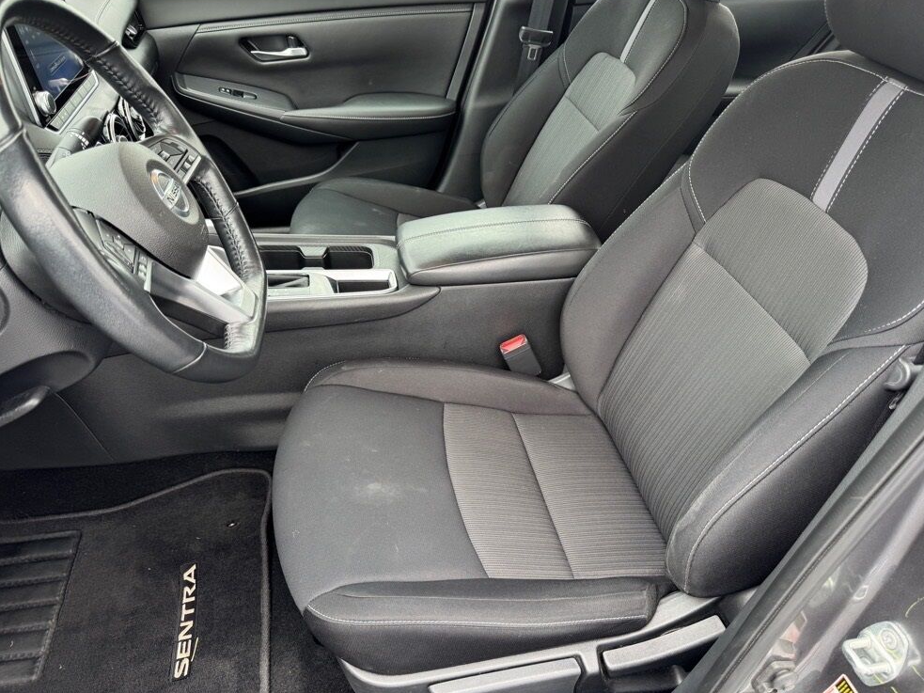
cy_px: 349
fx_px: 667
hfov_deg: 69.4
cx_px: 480
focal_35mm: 25
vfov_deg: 54.9
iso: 125
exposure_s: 1/121
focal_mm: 6.76
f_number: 1.78
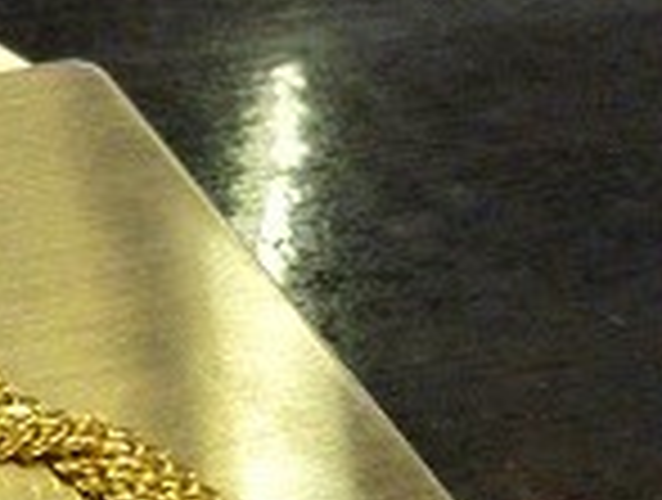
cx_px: -342
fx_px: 1457
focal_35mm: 76
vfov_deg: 18.3
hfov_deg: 21.4
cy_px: 635
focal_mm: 4.5
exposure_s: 1/200
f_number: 4
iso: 800
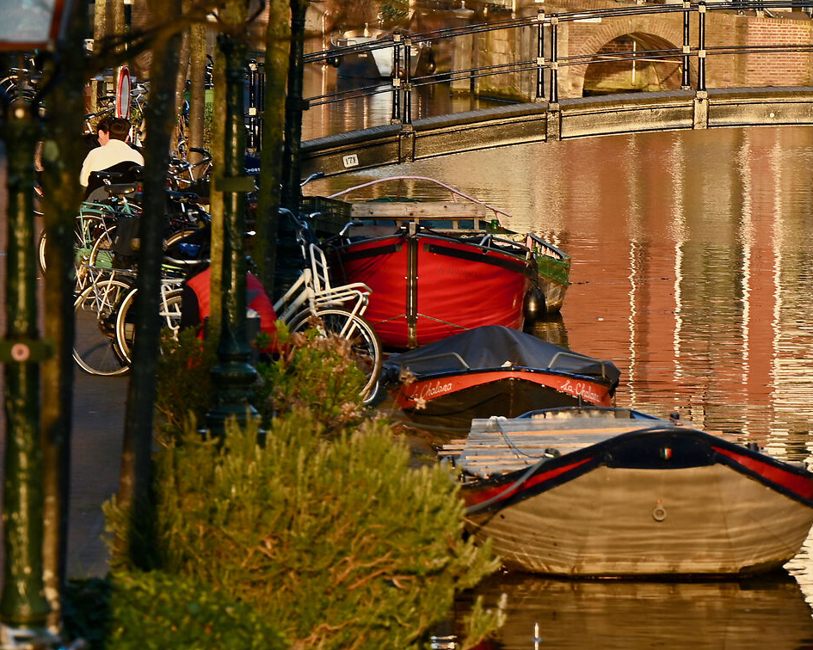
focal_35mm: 429
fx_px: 10322
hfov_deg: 4.5
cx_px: 960
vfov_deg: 3.6
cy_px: 428
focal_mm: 180
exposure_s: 1/250
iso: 100
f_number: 5.6
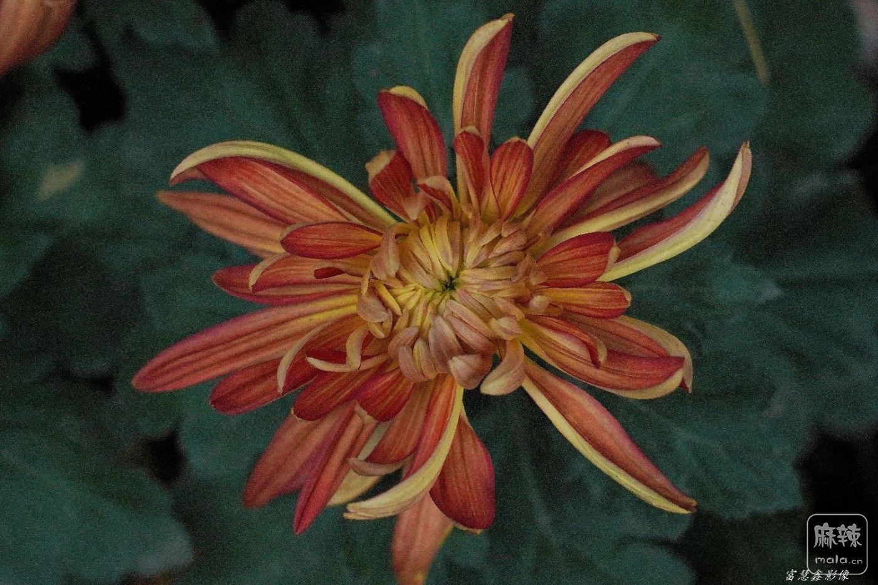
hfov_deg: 13.1
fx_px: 3828
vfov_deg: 8.7
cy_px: 292
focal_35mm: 157
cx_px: 439
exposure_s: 1/640
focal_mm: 105
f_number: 4
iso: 1250
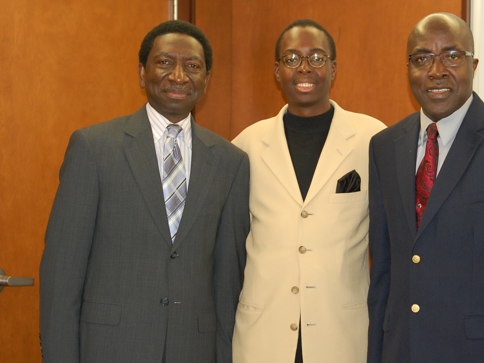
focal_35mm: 93
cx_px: 300
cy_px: 184
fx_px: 1300
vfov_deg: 15.9
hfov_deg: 21.0
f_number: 2.8
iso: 400
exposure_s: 1/60
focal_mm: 38
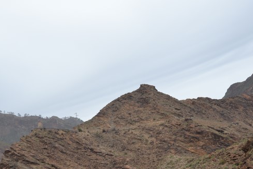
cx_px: 124
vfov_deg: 16.3
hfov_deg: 24.2
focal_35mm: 84
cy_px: 88
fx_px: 590
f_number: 5.6
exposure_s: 1/125
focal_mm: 34
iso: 125
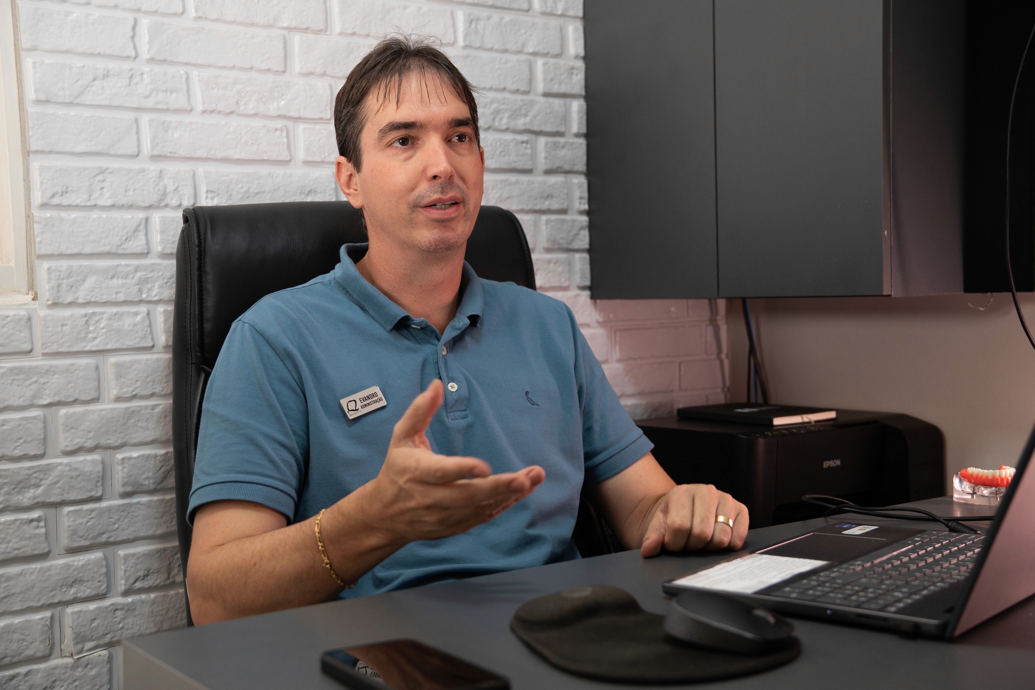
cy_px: 345
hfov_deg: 43.6
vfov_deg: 29.9
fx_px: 1294
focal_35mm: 45
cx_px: 518
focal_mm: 30
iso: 400
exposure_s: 1/100
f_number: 2.8
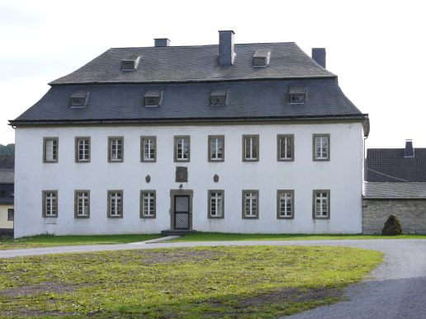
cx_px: 238
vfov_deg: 23.6
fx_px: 763
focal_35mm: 62
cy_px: 168
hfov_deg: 31.2
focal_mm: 20
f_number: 4.5
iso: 100
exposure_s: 1/400
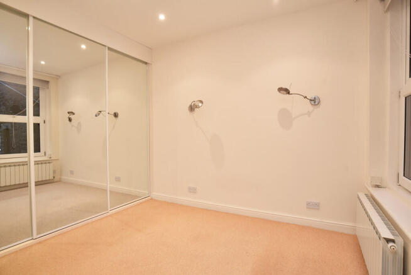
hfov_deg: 90.0
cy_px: 138
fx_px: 206
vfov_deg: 67.5
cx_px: 206
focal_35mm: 18
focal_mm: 18
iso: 800
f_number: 6.3
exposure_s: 1/20
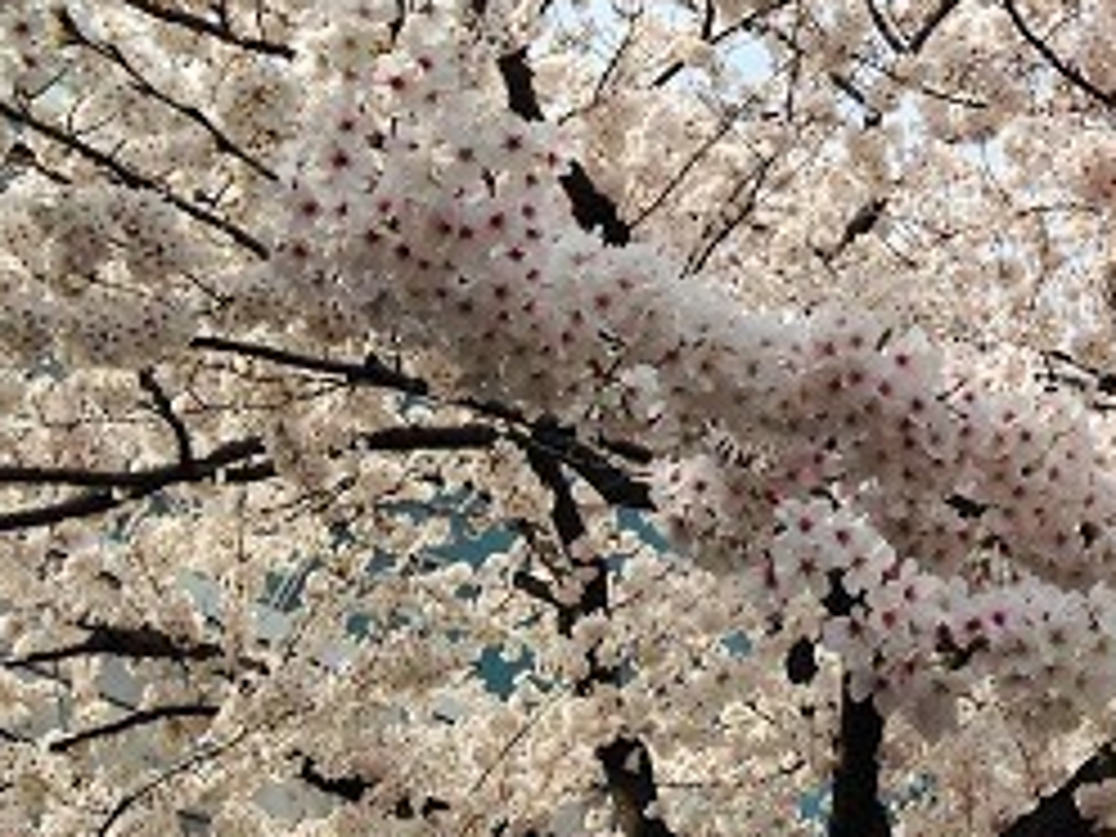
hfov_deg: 22.7
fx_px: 2579
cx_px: 1296
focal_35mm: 80
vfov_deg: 18.2
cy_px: 117
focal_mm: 4.12
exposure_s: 1/1748
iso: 50
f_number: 2.4
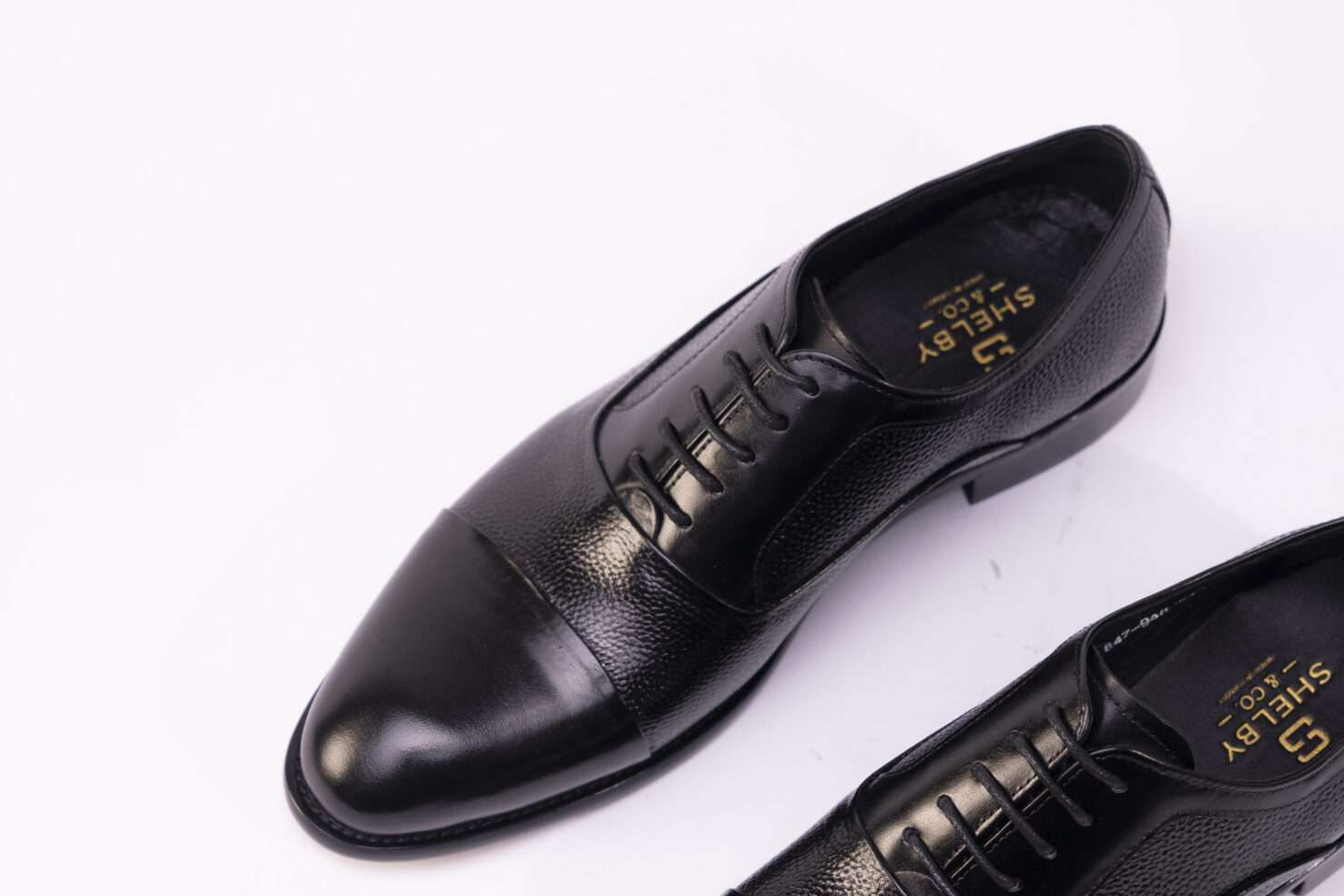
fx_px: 4144
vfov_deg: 12.3
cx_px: 873
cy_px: 631
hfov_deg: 18.4
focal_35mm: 111
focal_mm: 64
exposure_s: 1/100
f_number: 5
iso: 100
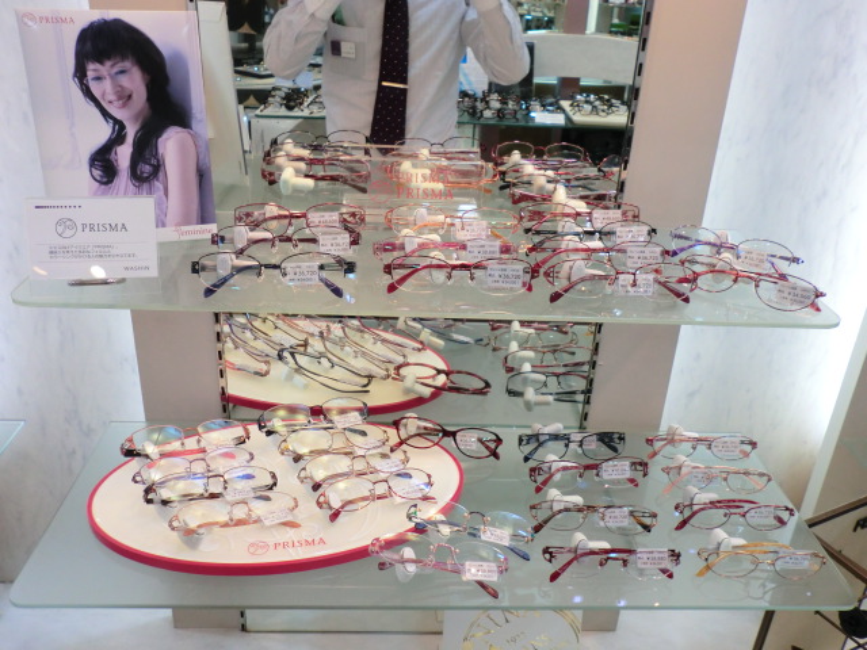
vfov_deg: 44.2
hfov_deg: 56.8
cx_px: 434
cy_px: 325
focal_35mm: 32
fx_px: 801
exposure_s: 1/60
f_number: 3.5
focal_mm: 5.8
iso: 125
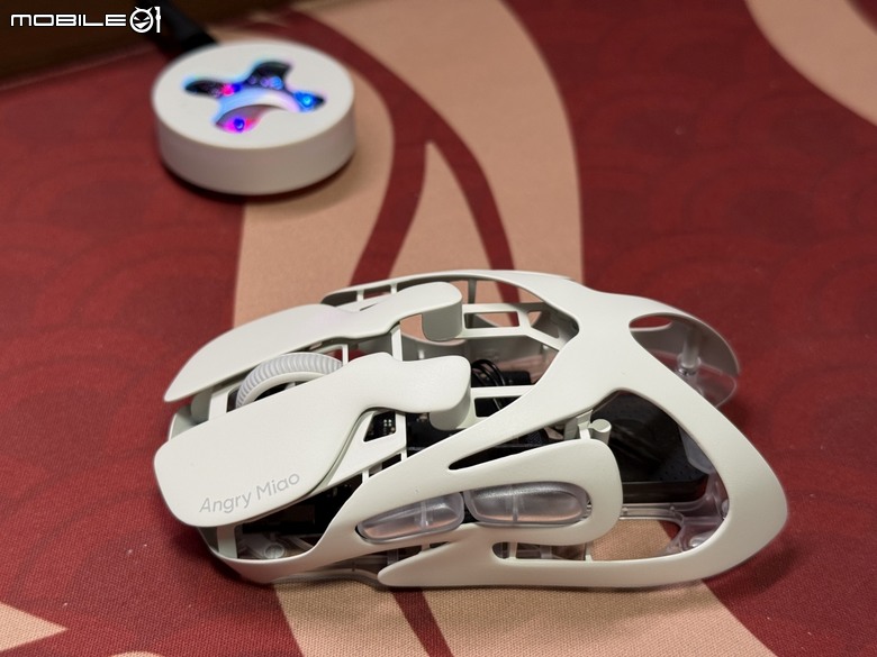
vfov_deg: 30.3
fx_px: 1216
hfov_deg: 39.7
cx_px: 438
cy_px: 328
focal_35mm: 48
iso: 80
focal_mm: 6.76
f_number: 1.78
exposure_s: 1/121
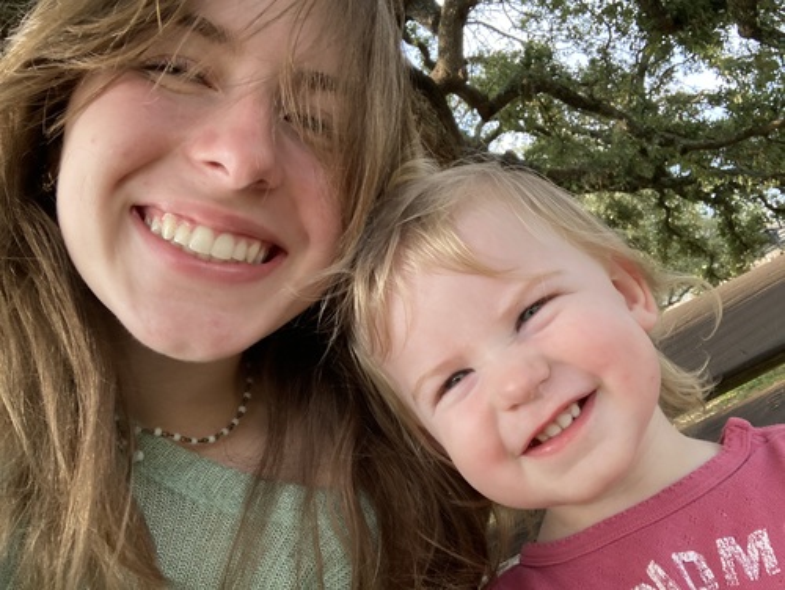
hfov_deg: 56.8
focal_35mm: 32
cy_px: 295
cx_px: 392
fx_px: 726
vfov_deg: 44.2
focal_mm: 2.87
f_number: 2.2
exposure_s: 1/120
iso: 32
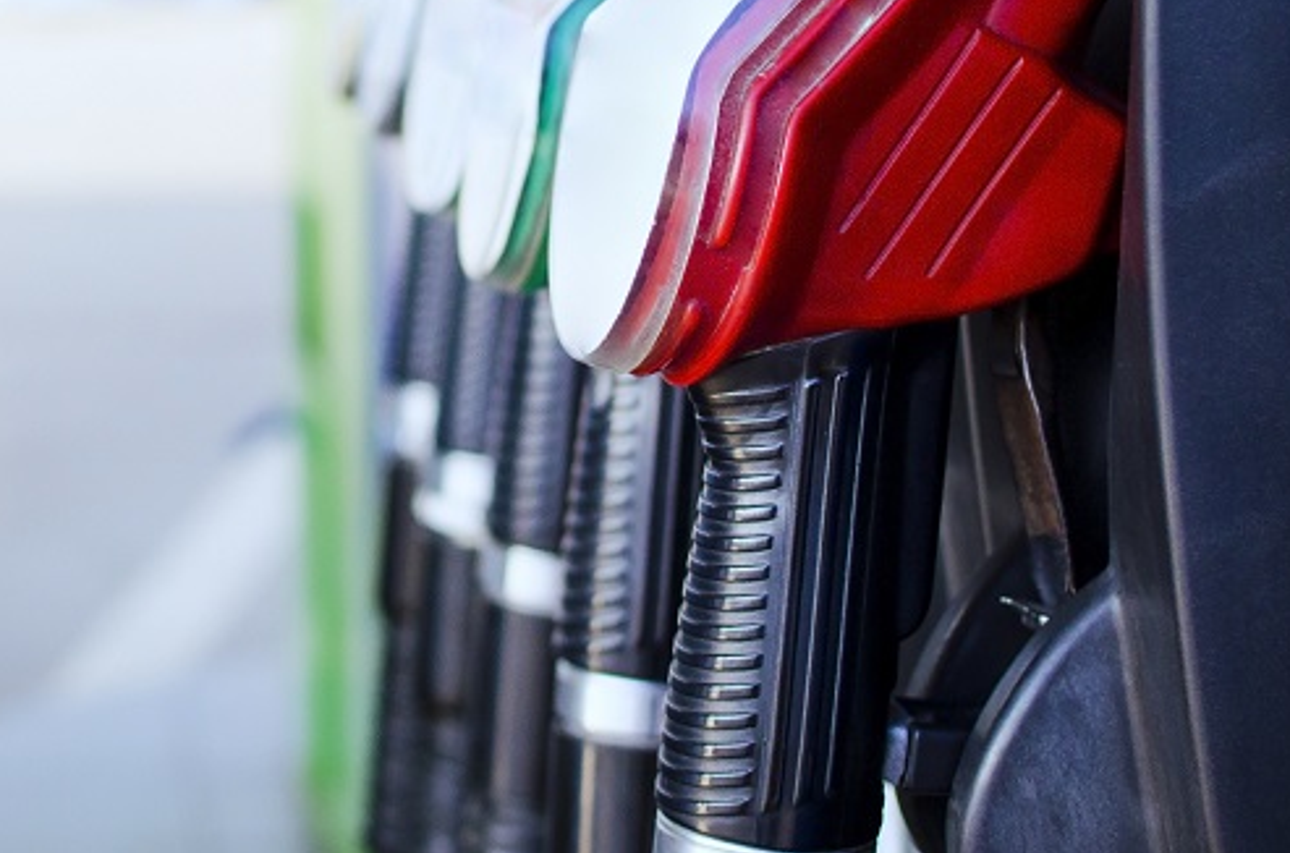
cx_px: 113
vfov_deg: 12.4
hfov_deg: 18.5
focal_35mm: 109
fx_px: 3897
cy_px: 115
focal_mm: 35
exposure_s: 1/1000
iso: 320
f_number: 3.2
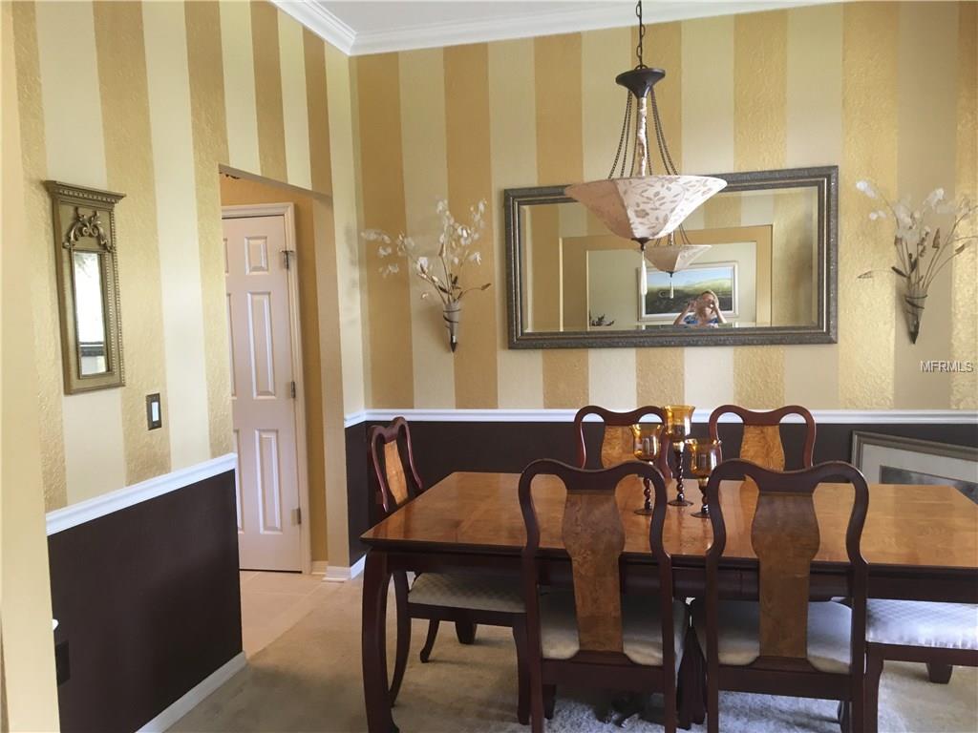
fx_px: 819
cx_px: 489
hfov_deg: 61.7
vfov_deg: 48.2
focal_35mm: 29
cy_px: 366
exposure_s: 1/30
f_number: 2.2
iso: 80
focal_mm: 4.15
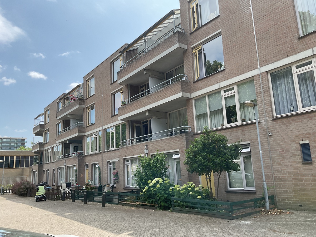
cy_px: 118
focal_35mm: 29
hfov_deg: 61.7
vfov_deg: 48.2
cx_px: 158
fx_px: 265
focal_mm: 3
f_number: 1.8
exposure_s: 1/1195
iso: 16
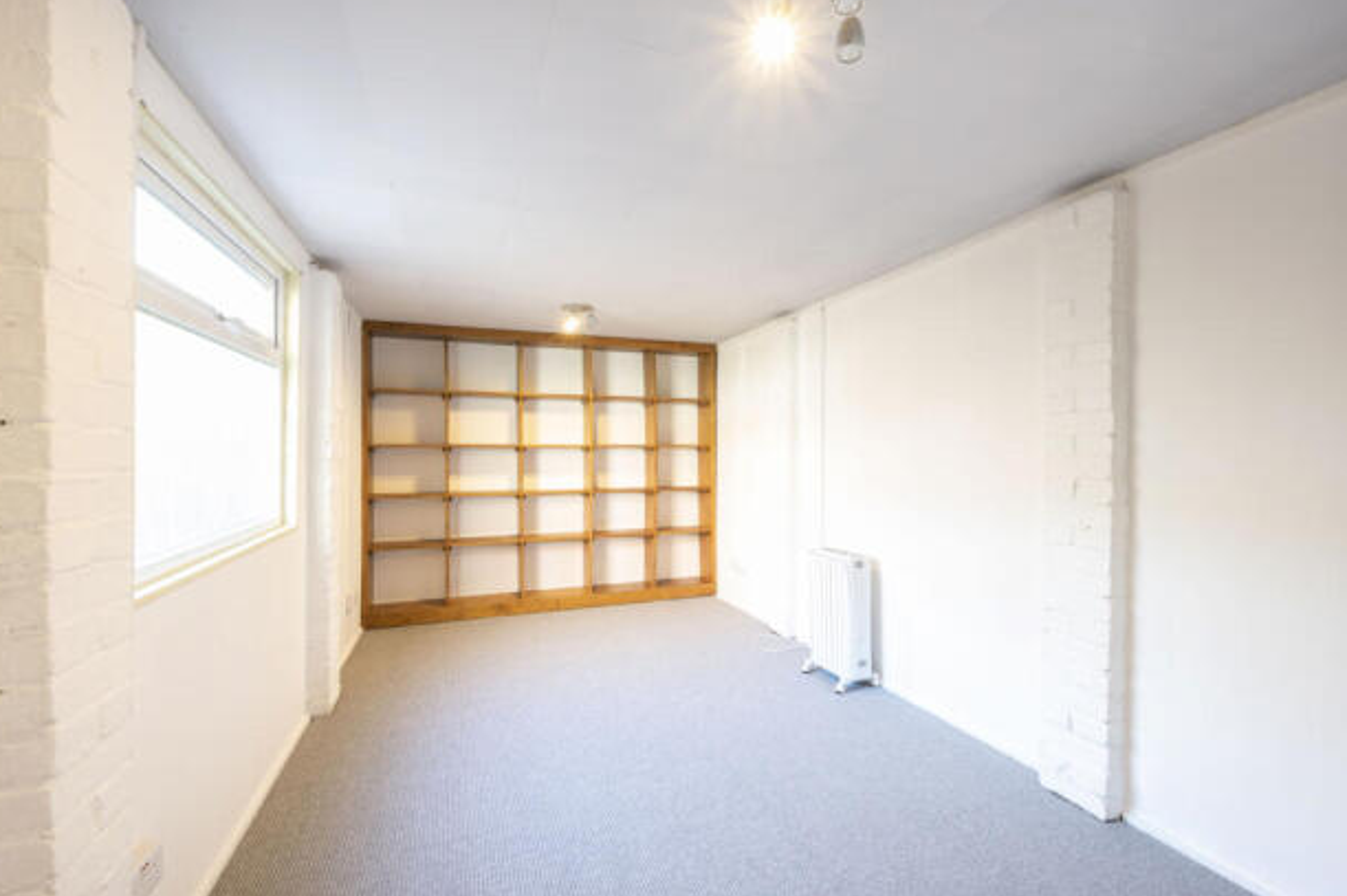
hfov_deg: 100.4
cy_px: 445
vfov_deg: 77.2
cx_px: 671
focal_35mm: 15
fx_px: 561
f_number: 16
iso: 400
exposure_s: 2
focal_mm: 14
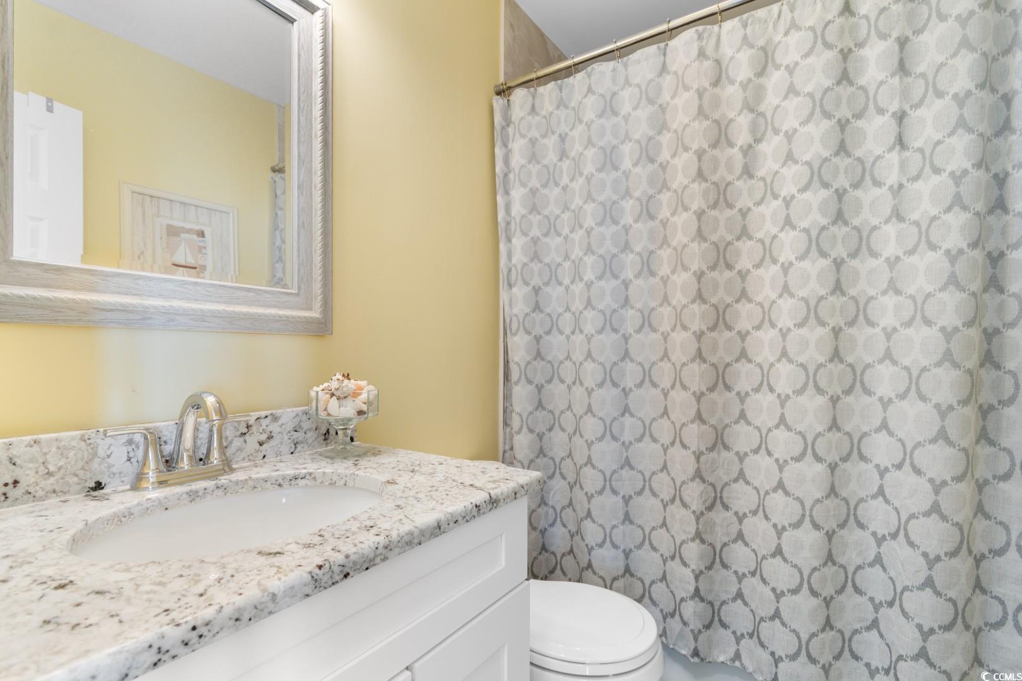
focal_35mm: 16
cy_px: 340
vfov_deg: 73.7
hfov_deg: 96.7
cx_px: 511
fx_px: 454
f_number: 4.8
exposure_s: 1/4
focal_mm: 11
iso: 100
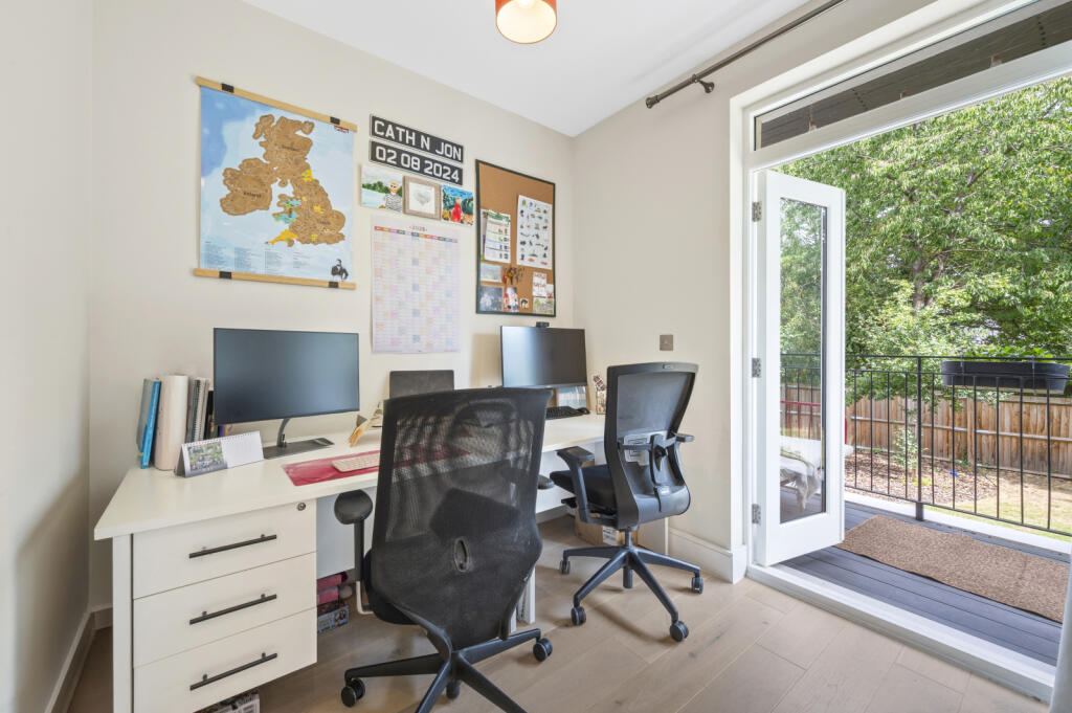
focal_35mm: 14
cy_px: 356
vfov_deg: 81.1
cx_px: 536
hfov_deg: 104.3
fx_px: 417
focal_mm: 14
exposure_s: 1/2
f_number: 16
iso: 200
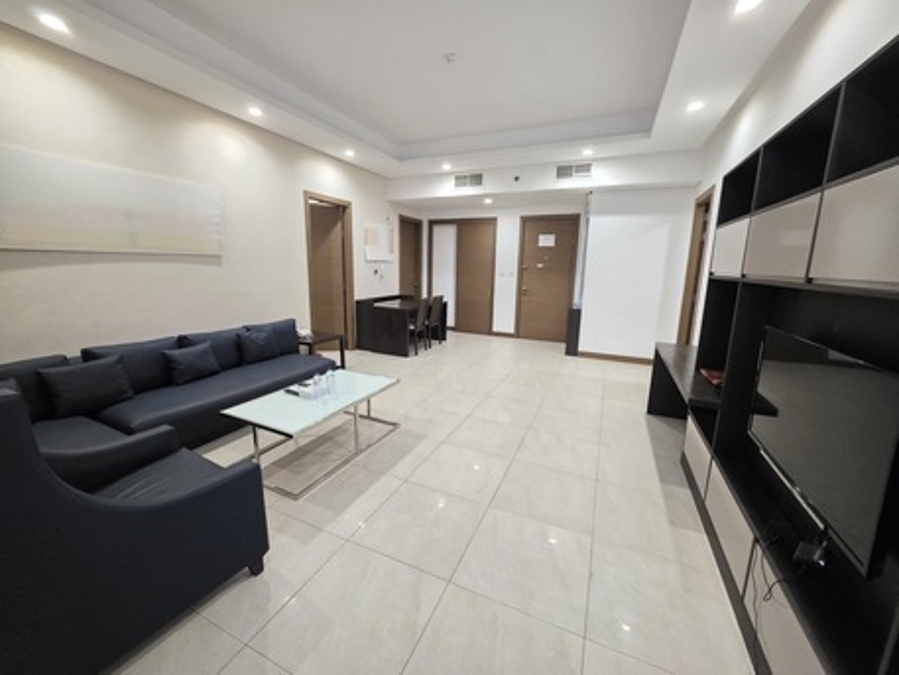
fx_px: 338
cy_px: 338
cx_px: 450
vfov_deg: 89.9
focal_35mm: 13
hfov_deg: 106.2
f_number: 1.9
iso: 800
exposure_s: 1/50
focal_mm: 2.2
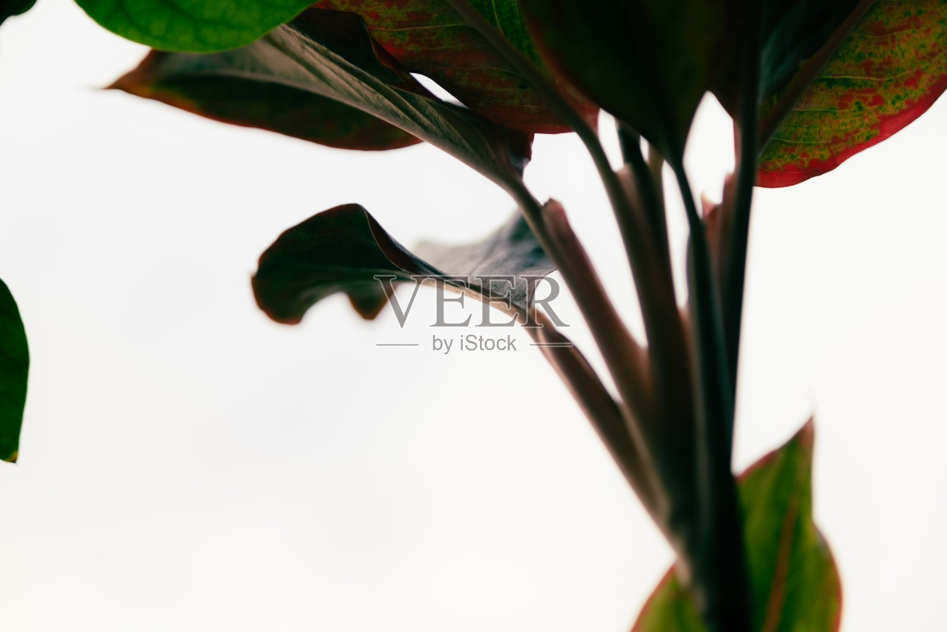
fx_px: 3157
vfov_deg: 11.4
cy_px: 316
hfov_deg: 17.1
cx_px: 474
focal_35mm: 120
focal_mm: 80
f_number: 4
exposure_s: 1/125
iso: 160
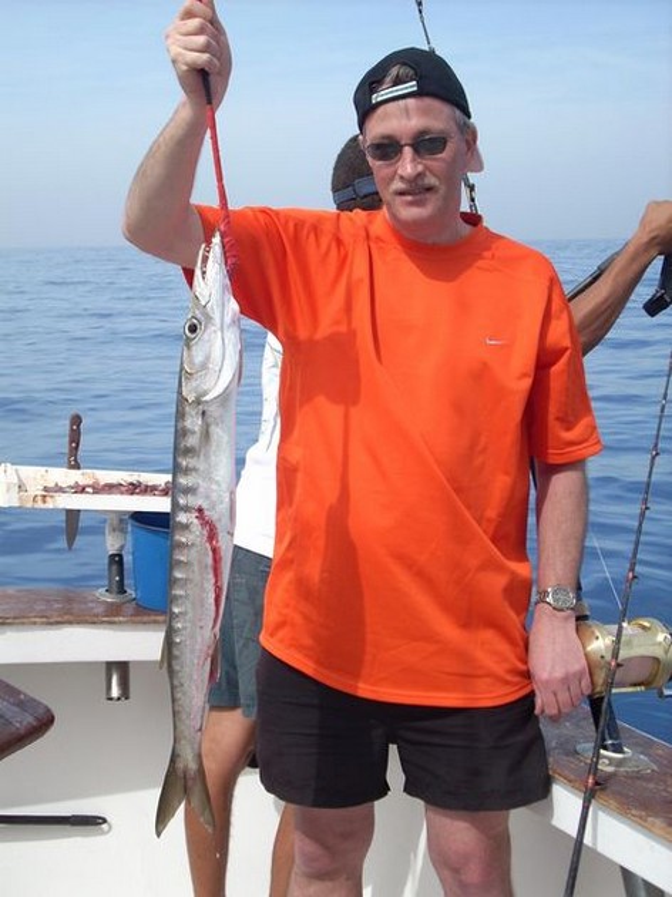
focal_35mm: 54
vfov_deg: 35.6
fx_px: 1399
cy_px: 448
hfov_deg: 27.0
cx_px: 336
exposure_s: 1/177
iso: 64
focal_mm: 9
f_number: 6.9
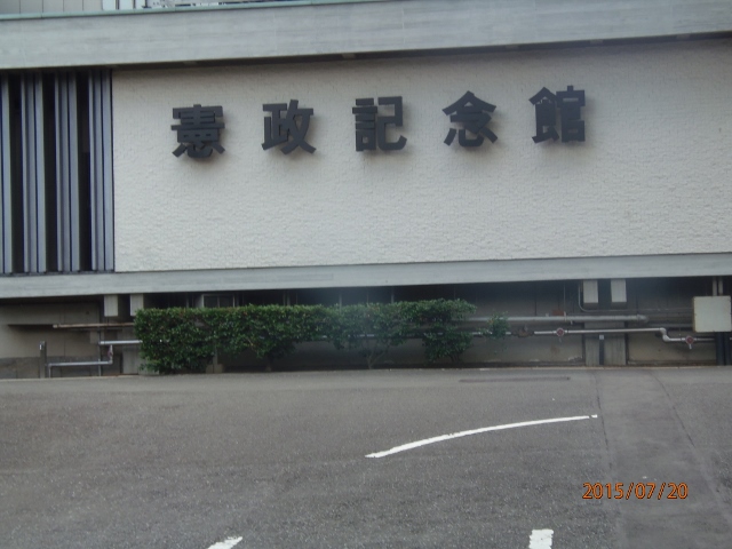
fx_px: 1332
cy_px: 274
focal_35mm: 63
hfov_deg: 30.7
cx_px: 366
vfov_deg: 23.3
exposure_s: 1/50
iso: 64
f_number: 4
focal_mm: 11.7
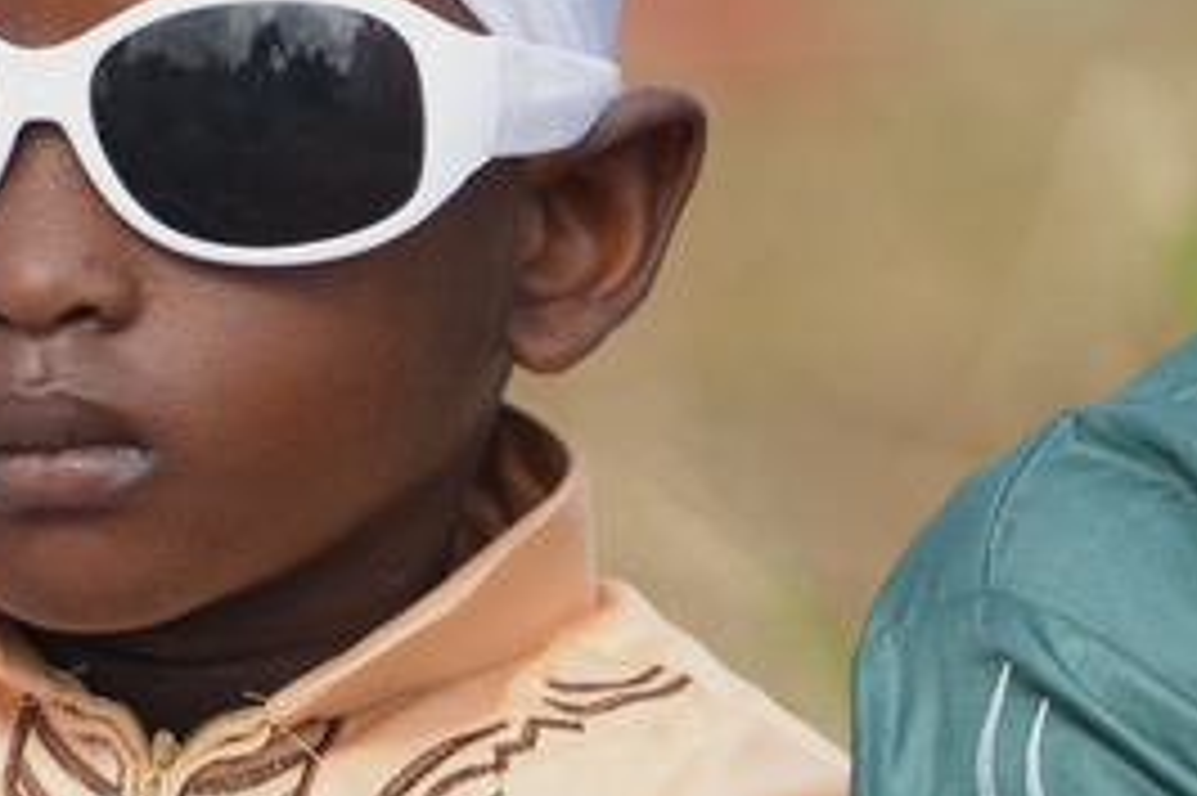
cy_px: 70
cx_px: 1161
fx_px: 25619
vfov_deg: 1.8
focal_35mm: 771
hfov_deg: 2.7
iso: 500
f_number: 3.5
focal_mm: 200
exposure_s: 1/2000
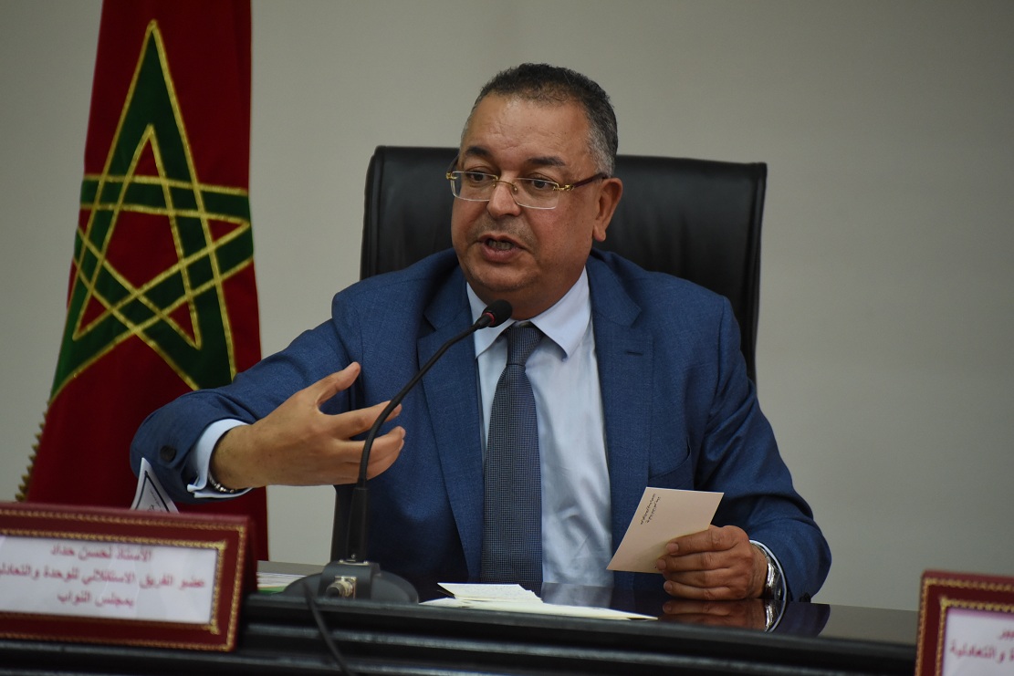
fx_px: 5915
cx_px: 507
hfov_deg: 9.8
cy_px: 338
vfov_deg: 6.5
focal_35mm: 210
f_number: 5.3
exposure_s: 1/160
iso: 3200
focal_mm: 210
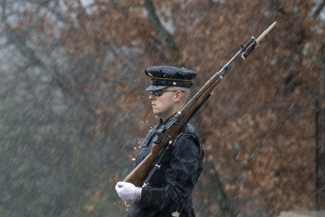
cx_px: 163
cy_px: 110
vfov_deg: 6.9
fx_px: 1805
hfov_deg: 10.3
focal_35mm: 200
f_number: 4
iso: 1250
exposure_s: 1/400
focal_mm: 130
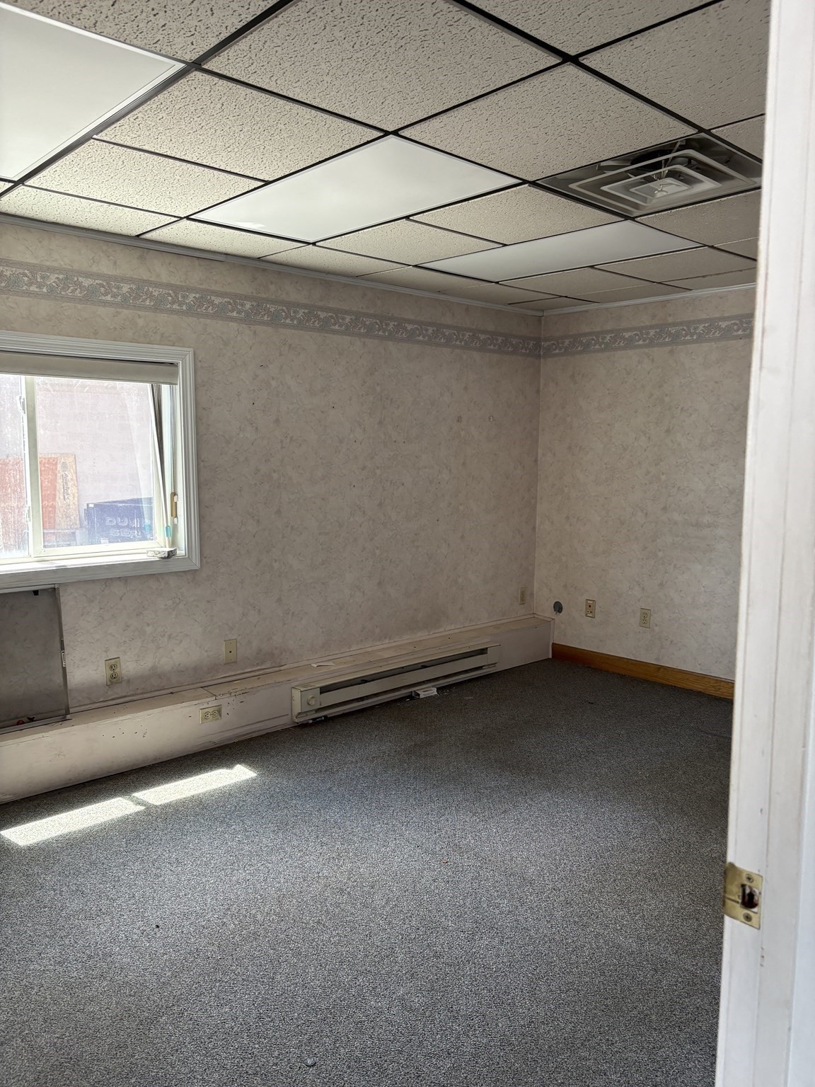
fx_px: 816
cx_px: 408
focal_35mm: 26
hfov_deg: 53.1
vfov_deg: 67.3
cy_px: 544
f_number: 1.6
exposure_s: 1/91
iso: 125
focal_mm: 5.96
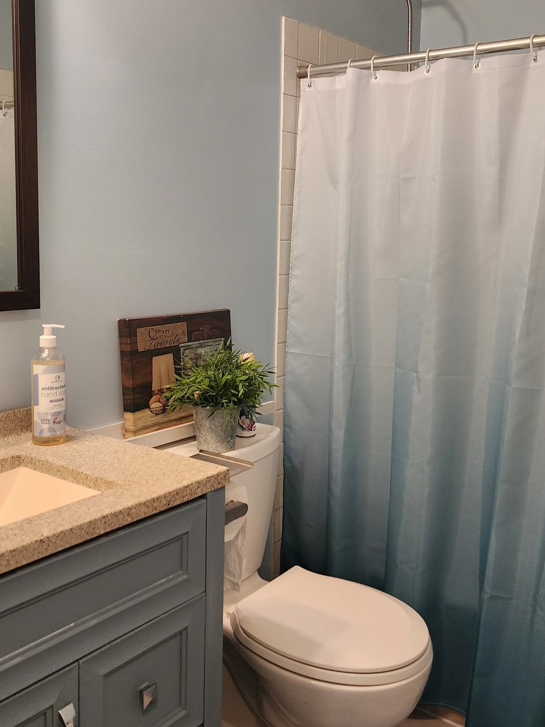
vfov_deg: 51.3
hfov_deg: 39.6
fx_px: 756
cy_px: 324
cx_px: 292
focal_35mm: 36
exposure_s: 1/120
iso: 250
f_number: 1.8
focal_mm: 6.4
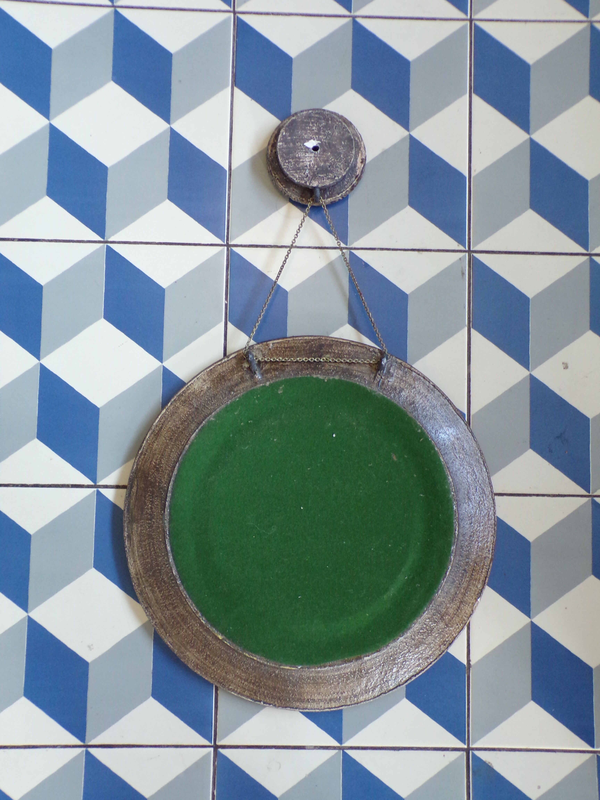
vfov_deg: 56.8
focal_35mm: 32
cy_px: 400
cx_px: 300
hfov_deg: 44.2
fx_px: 740
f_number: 3.2
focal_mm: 5.8
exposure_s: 1/17
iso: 326
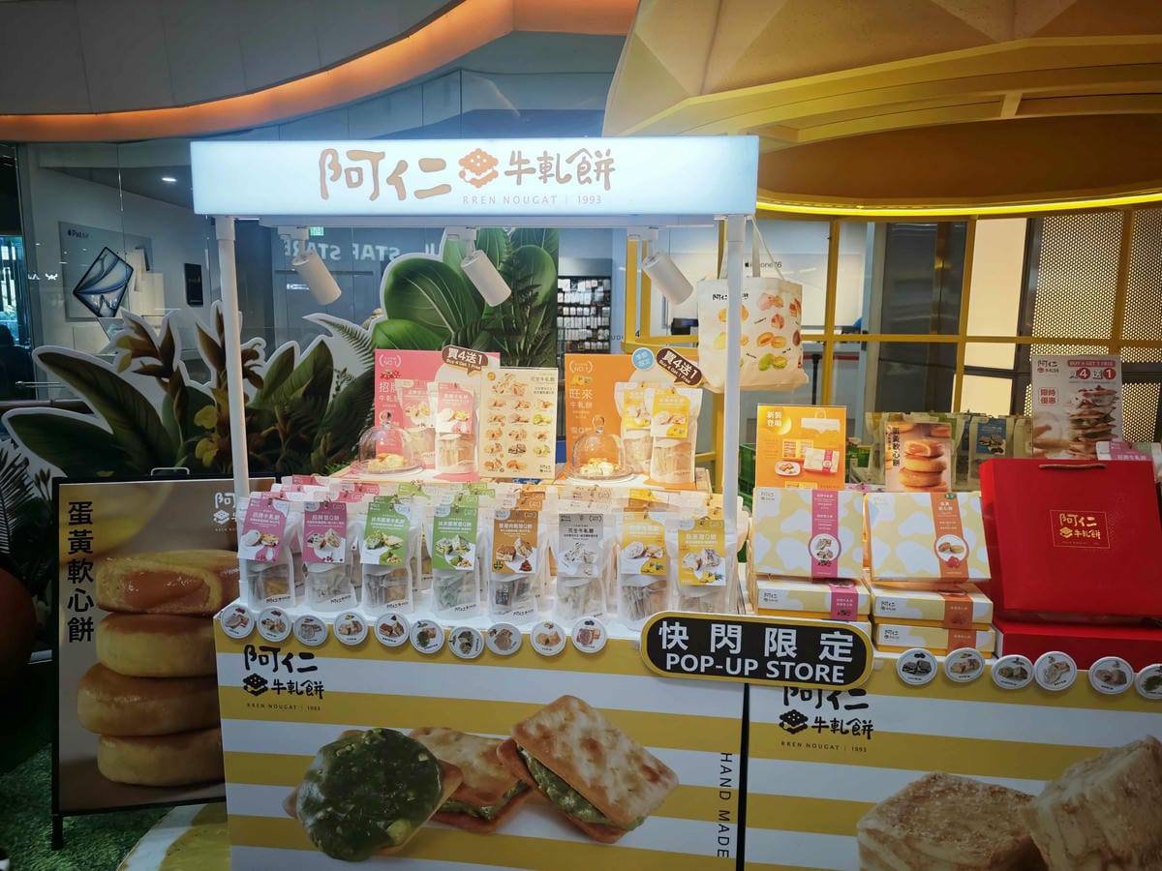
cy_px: 436
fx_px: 772
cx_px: 581
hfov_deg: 73.9
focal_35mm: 23
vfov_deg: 58.9
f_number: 2
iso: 125
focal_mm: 8.72
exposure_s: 1/423
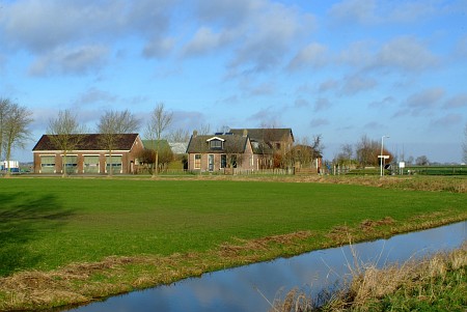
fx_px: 688
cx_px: 234
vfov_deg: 25.6
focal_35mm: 53
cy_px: 156
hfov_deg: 37.5
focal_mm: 35
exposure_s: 1/350
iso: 400
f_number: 13
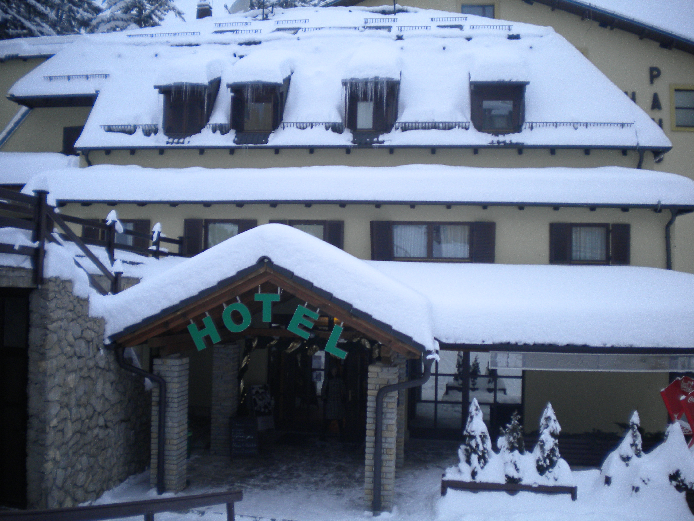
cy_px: 260
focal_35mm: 35
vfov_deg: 40.7
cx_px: 347
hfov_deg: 52.6
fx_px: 702
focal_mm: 6.3
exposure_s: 1/57.4
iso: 139
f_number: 3.1
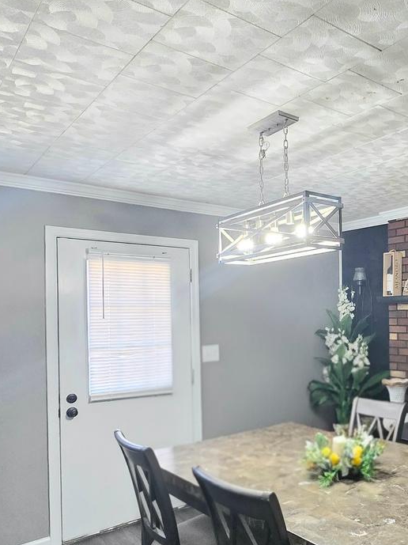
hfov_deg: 44.4
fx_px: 456
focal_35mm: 29
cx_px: 357
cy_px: 312
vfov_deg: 61.4
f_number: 2.2
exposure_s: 1/60.2
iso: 400
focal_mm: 1.7
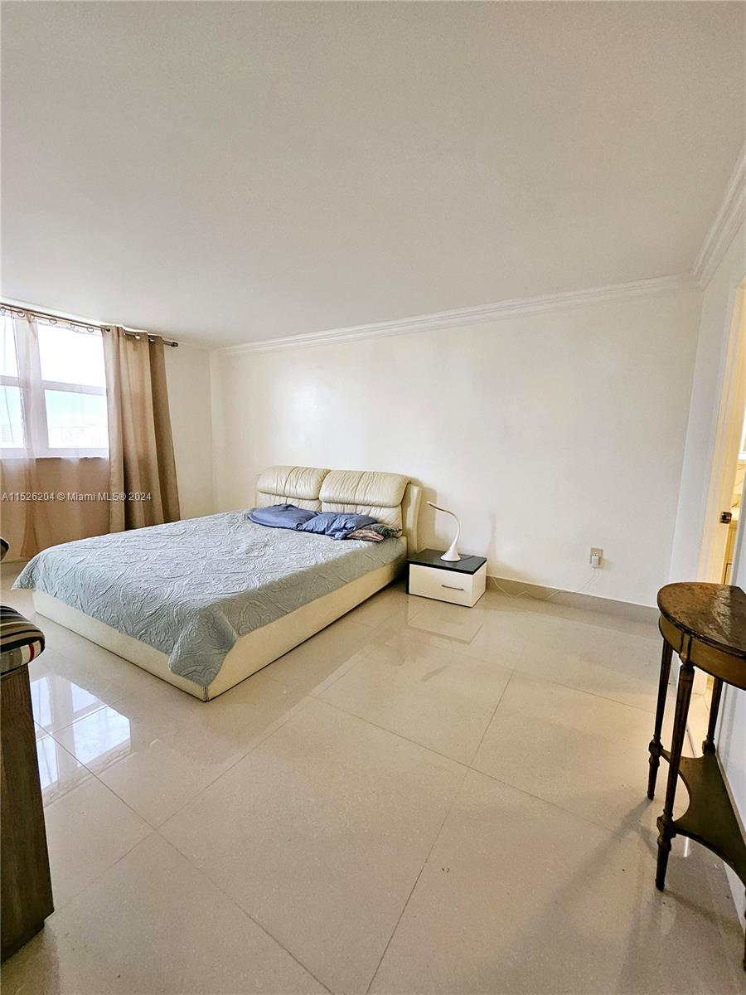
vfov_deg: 106.2
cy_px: 498
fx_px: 374
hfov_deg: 89.9
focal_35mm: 13
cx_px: 373
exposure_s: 1/60.2
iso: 160
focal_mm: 1.74
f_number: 2.2
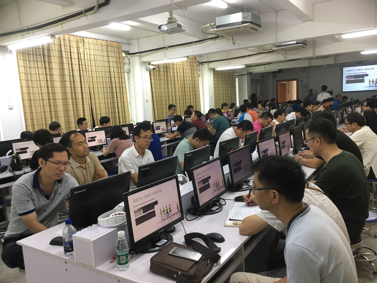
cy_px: 142
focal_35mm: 29
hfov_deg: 61.7
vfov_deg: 48.2
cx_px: 188
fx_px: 316
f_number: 2.2
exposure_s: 1/33
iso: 125
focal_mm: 4.15
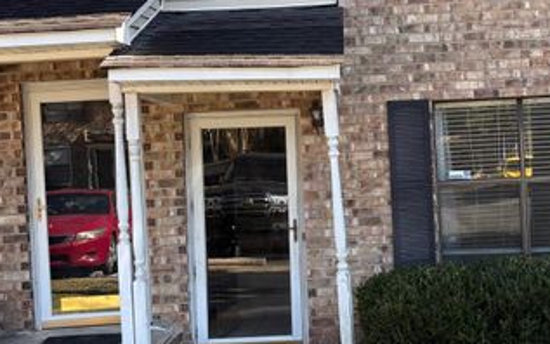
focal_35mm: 58
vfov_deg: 22.4
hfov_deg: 34.5
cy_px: 159
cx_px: 399
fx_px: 869
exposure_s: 1/591
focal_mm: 5.96
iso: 64
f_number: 1.6
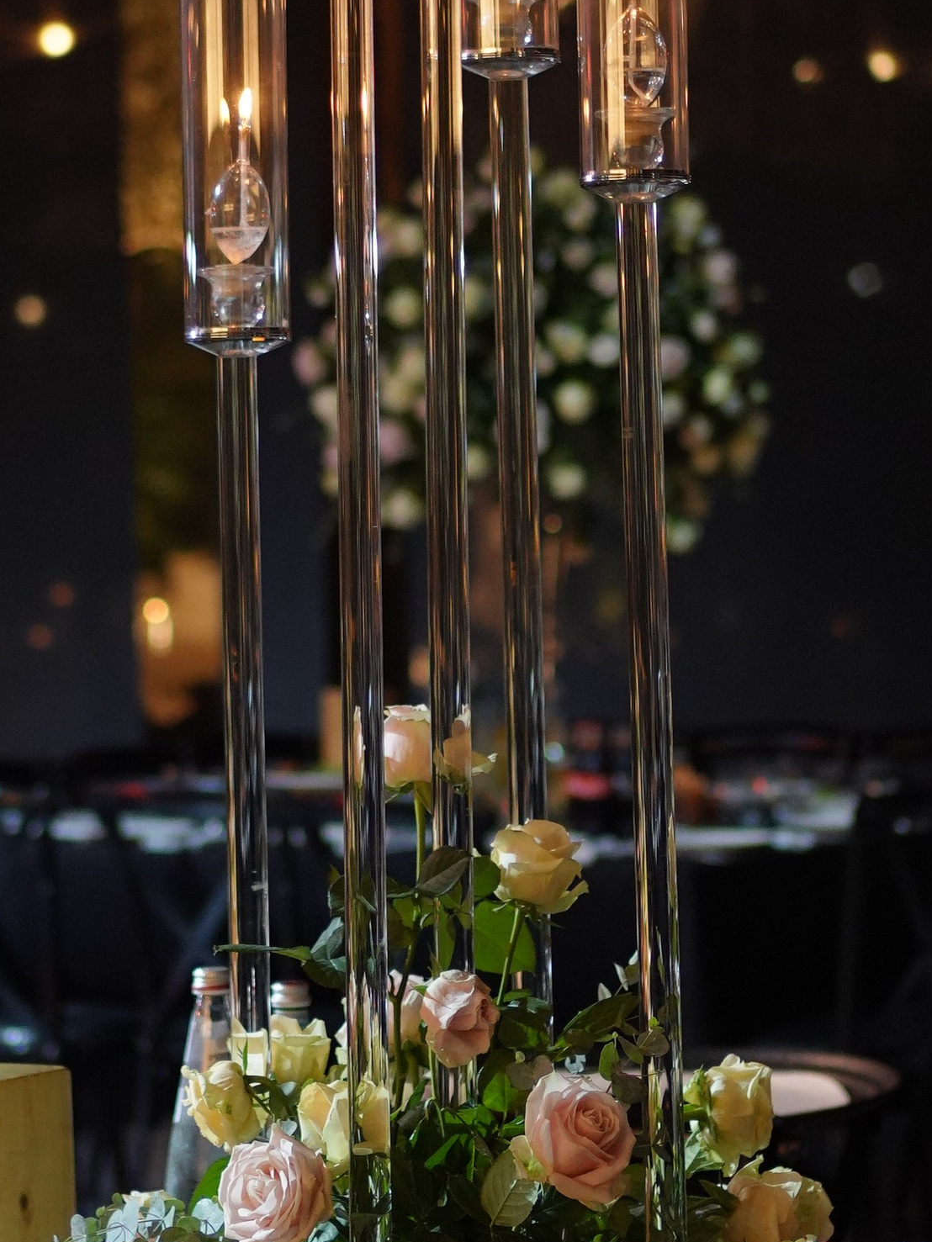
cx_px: 410
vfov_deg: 15.1
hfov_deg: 11.4
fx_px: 4666
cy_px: 407
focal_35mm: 130
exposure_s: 1/200
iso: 800
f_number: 1.8
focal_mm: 35
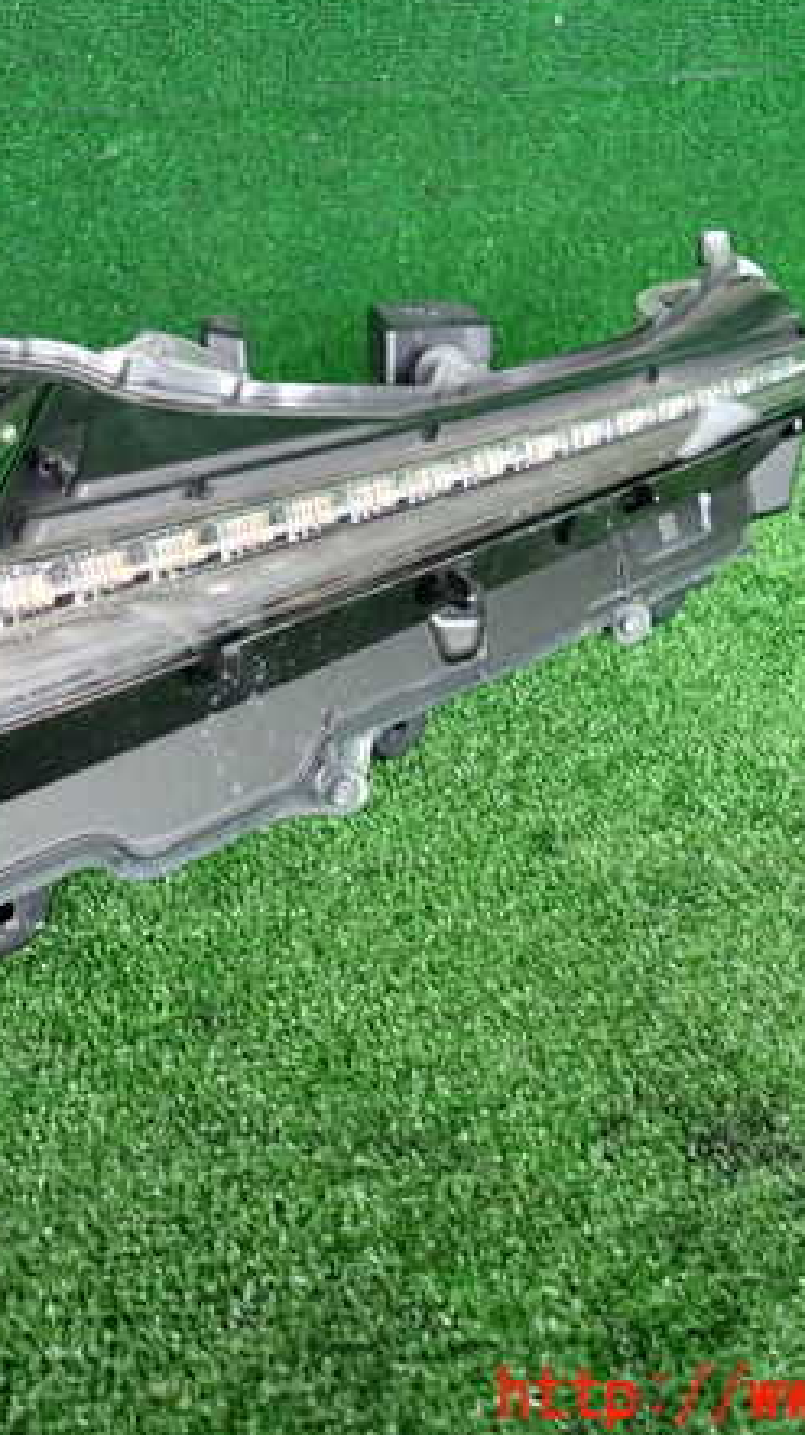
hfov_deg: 31.6
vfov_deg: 54.0
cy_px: 708
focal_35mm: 37
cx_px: 256
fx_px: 1407
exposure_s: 1/40
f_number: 2
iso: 200
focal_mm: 4.5
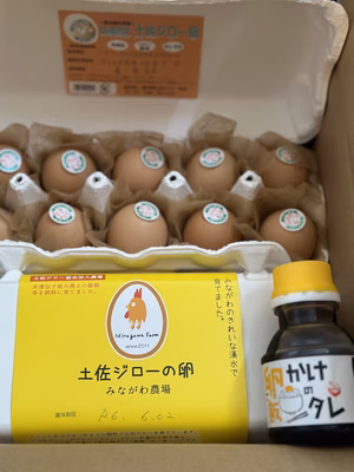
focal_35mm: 48
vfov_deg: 39.7
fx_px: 654
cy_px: 236
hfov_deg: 30.3
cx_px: 177
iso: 400
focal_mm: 6.86
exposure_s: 1/48
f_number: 1.78
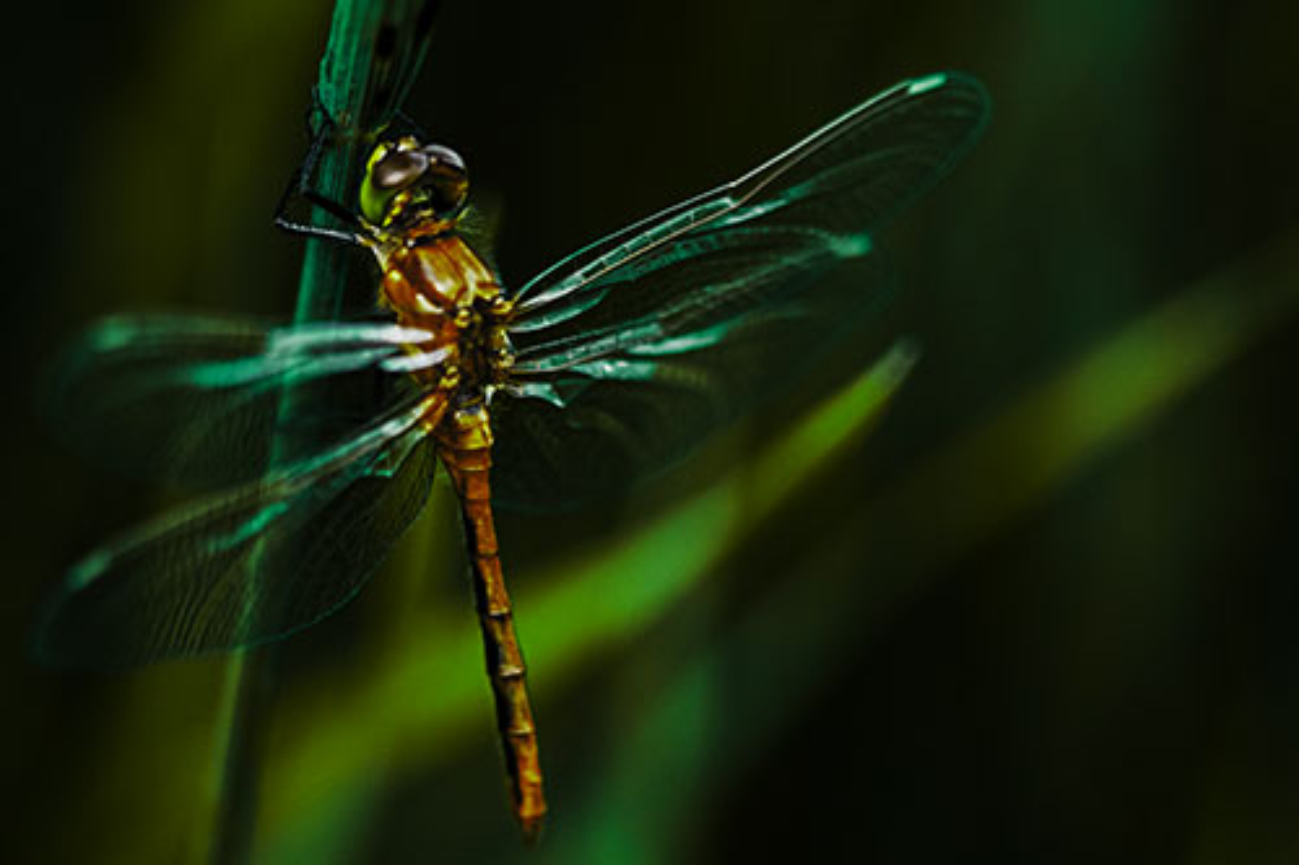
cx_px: 650
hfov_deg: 9.8
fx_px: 7575
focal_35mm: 210
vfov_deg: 6.5
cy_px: 432
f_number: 6.7
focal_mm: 210
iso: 1600
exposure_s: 1/250
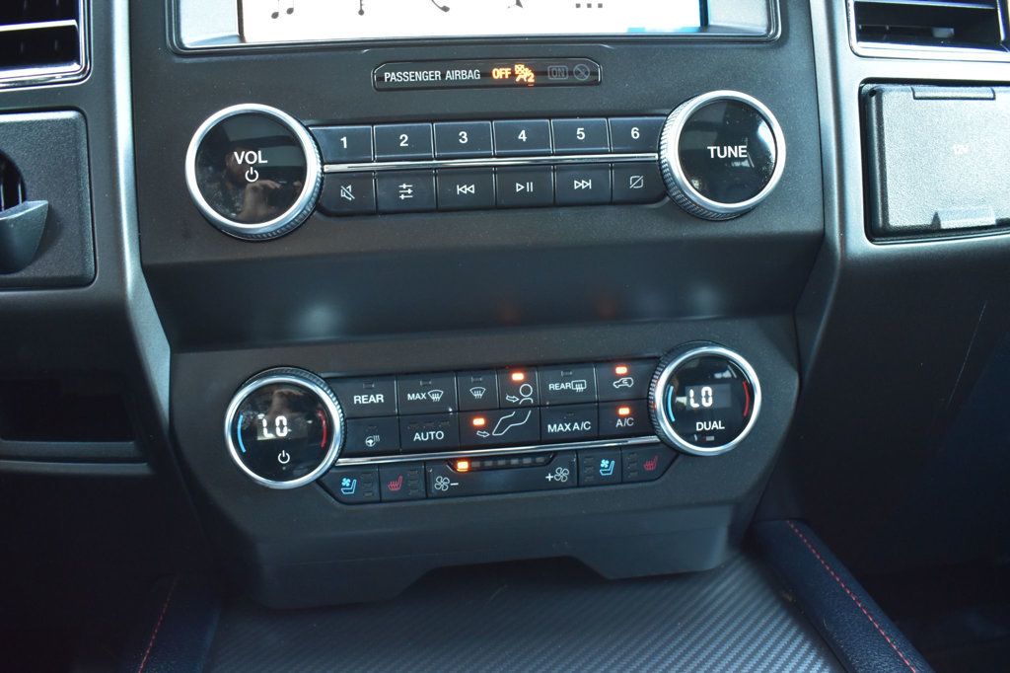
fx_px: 883
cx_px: 505
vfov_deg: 41.7
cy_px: 336
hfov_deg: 59.5
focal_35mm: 32
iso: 1600
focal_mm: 21
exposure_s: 1/15
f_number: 6.3
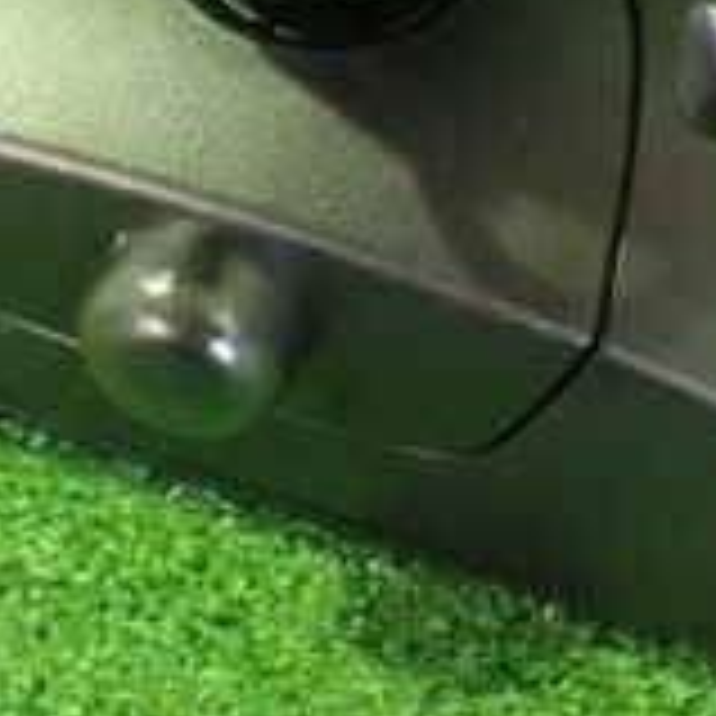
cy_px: 50
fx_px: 2340
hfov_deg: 17.4
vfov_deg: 17.1
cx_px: 329
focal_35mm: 100
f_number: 2.3
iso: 1600
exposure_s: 1/30
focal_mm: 5.4
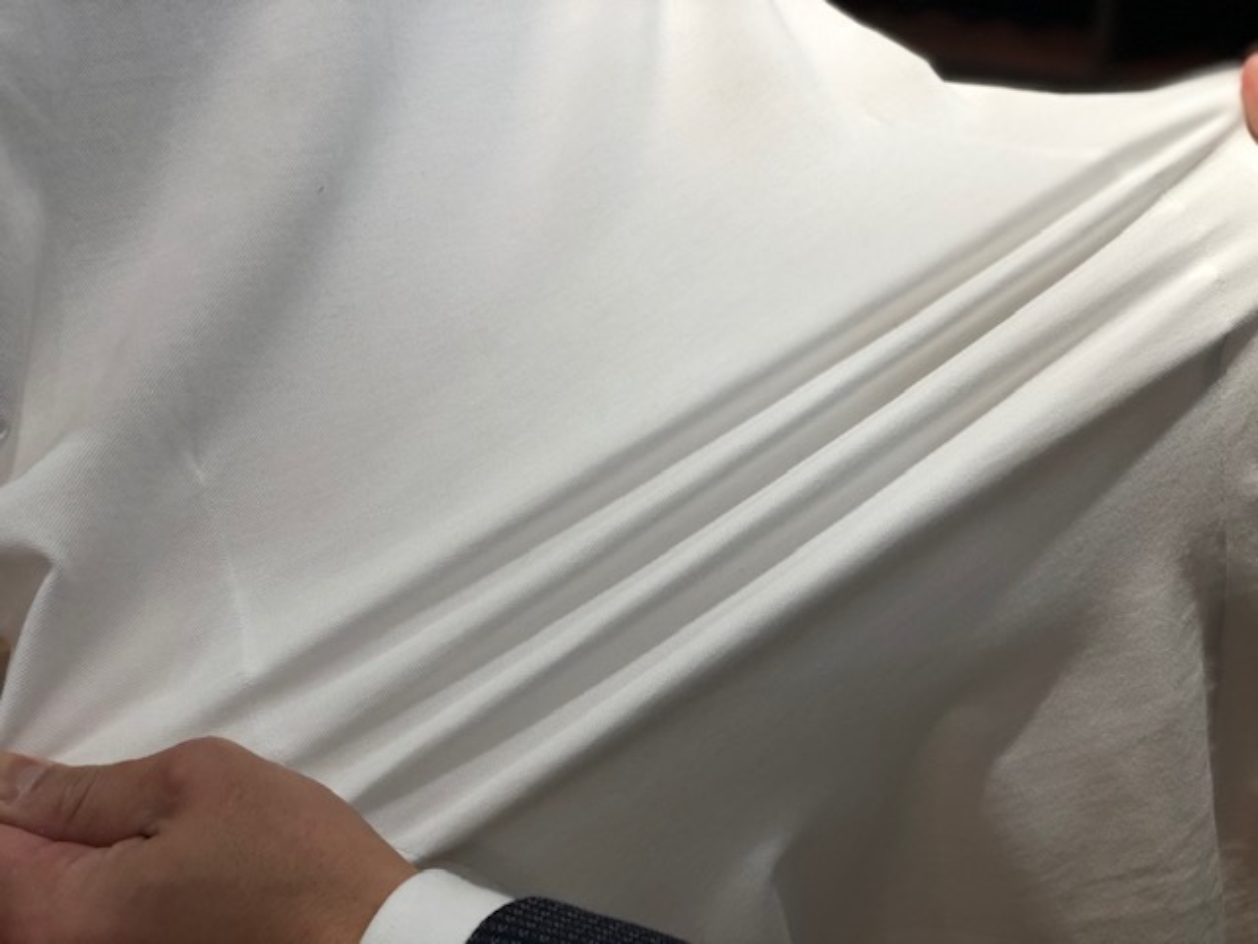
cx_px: 629
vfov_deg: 28.0
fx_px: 1890
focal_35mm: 52
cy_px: 472
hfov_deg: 36.8
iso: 32
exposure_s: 1/50
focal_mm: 6
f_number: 2.4
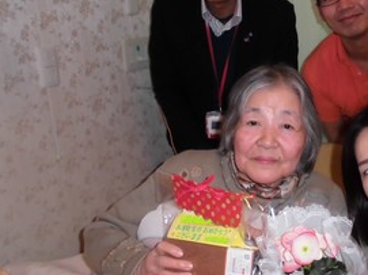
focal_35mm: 48
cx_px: 311
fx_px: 510
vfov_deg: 30.2
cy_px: 133
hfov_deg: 37.7
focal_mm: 4.6
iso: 100
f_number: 3.5
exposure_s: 1/60
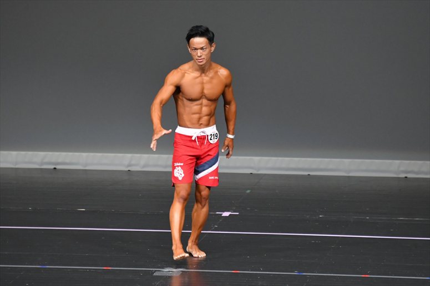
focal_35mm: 375
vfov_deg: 3.7
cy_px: 143
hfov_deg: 5.5
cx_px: 215
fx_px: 4477
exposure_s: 1/400
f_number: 5.6
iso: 5000
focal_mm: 250
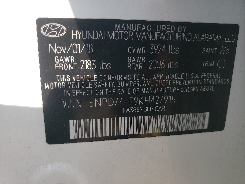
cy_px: 92
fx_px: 184
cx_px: 122
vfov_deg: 53.1
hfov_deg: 67.3
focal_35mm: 26
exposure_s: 1/1000
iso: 50
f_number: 1.5
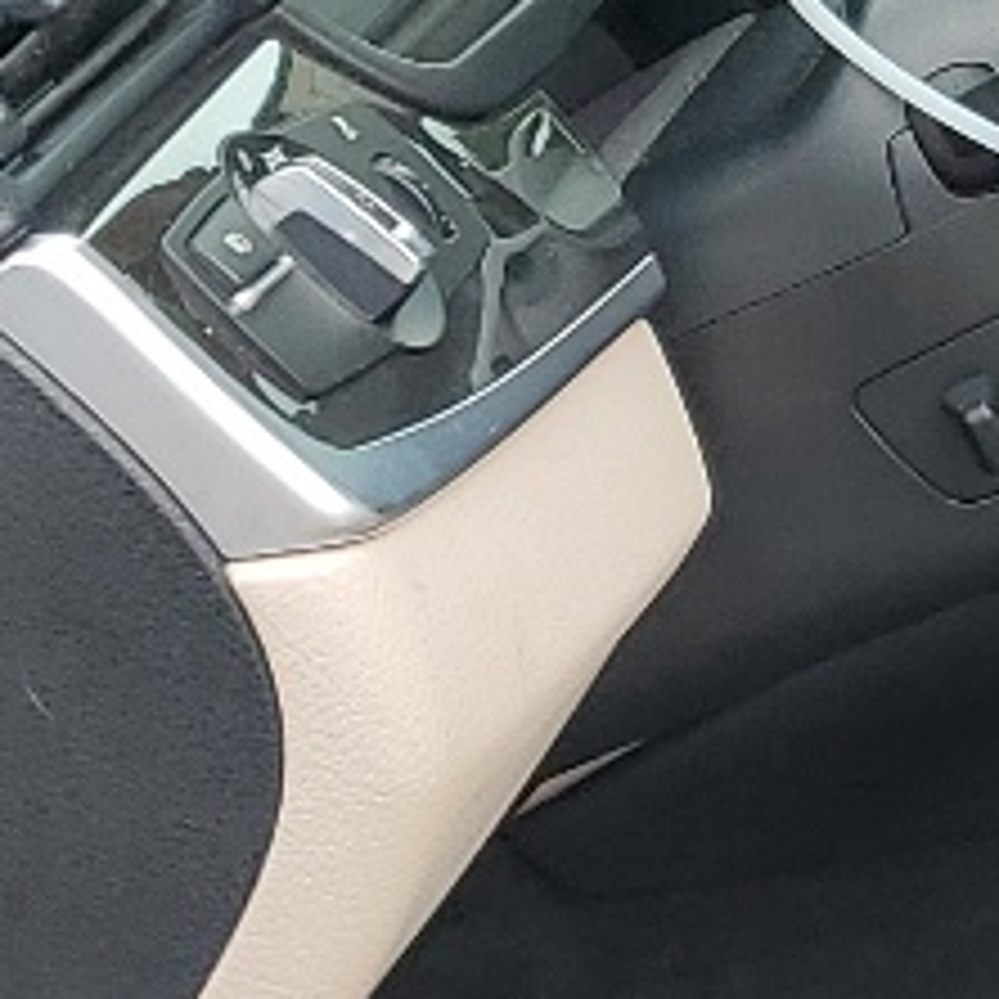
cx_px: 1980
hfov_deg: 9.8
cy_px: 774
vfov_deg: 10.5
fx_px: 5420
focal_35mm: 166
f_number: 1.5
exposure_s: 1/500
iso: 50
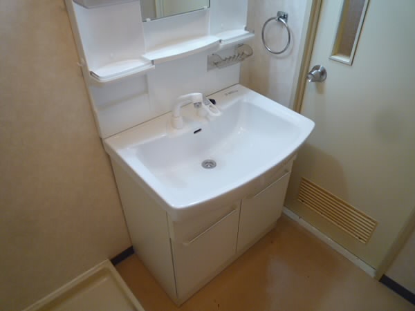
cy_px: 156
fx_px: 300
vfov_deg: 54.9
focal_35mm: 25
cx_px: 208
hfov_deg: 69.4
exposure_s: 1/30
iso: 160
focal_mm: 4.4
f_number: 2.8
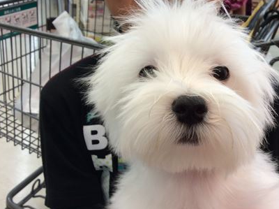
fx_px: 386
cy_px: 88
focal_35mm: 48
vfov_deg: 30.2
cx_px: 156
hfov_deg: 39.6
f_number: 2.4
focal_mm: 3.3
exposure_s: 1/30
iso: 32
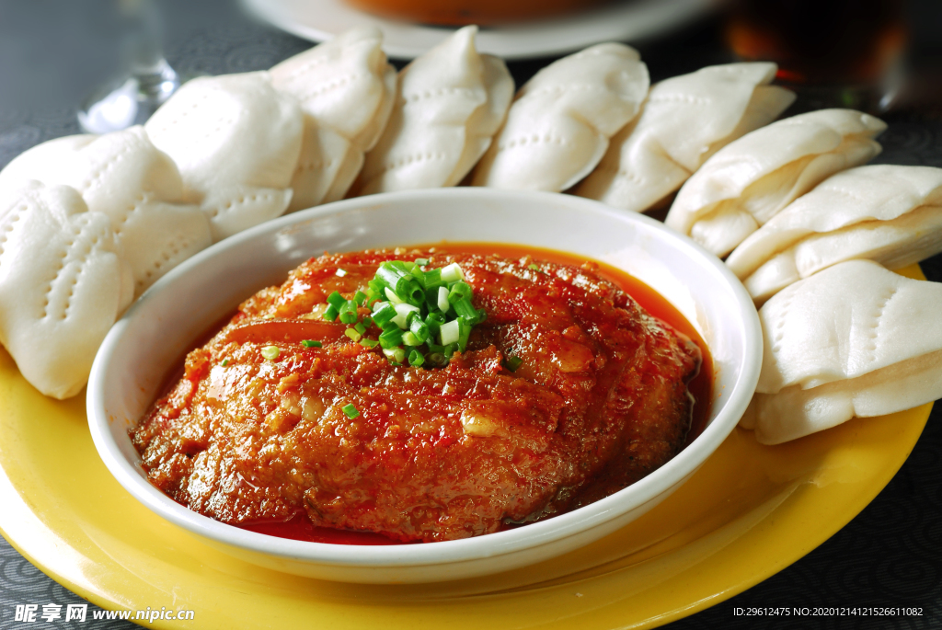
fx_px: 2357
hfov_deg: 22.6
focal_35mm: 90
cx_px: 471
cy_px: 315
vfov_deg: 15.2
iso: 160
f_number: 9
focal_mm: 60
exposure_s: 1/200
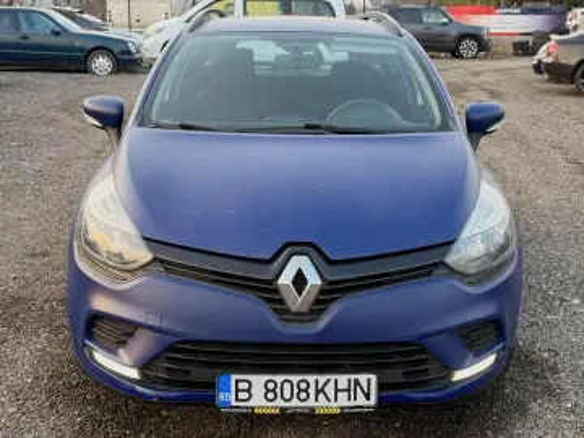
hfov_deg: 39.7
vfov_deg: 30.3
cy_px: 219
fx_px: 810
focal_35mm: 48
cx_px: 292
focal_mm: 6.76
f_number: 1.78
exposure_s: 1/121
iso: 80
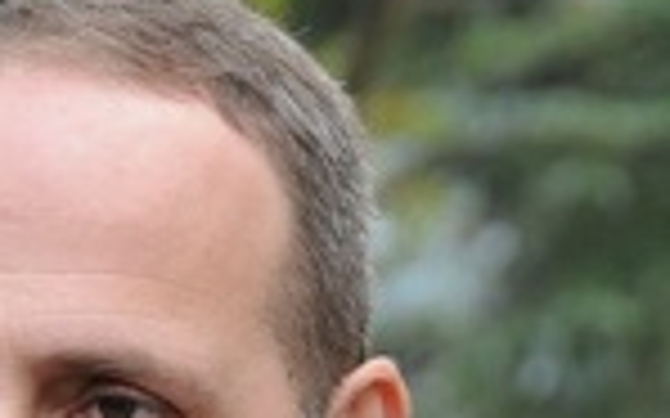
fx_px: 8808
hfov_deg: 4.4
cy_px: 530
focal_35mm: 483
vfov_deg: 2.7
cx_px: 0
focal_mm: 105
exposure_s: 1/250
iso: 1000
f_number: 8
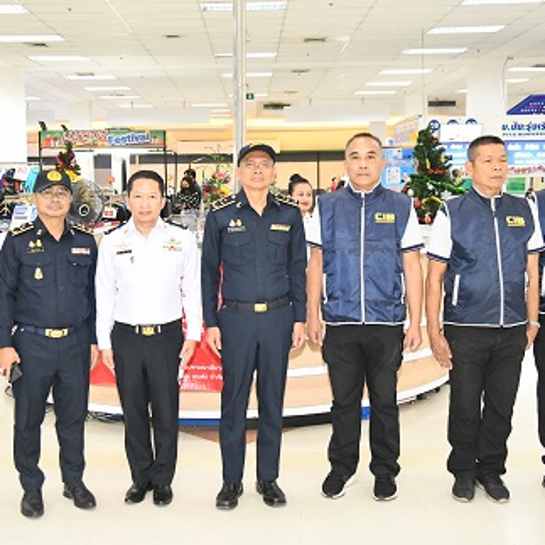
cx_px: 213
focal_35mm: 47
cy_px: 263
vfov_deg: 36.1
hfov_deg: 35.9
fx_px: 837
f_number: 4
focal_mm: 32
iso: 5000
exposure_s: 1/160
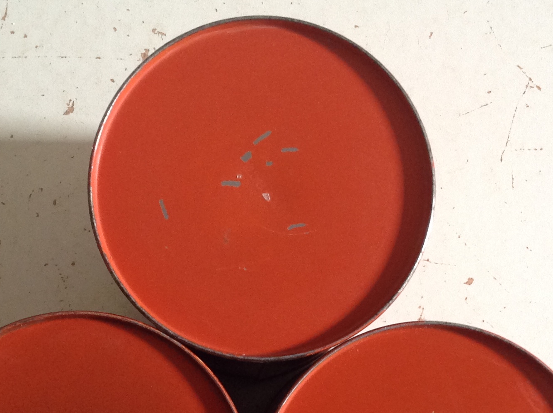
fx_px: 1085
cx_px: 246
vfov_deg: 21.2
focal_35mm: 68
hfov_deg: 28.6
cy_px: 349
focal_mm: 4.28
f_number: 2.4
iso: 125
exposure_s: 1/15
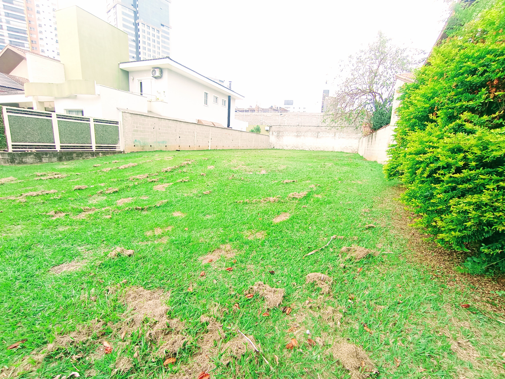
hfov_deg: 94.5
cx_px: 252
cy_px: 190
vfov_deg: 78.1
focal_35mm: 16
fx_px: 233
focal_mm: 1.65
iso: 50
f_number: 2.2
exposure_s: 1/203
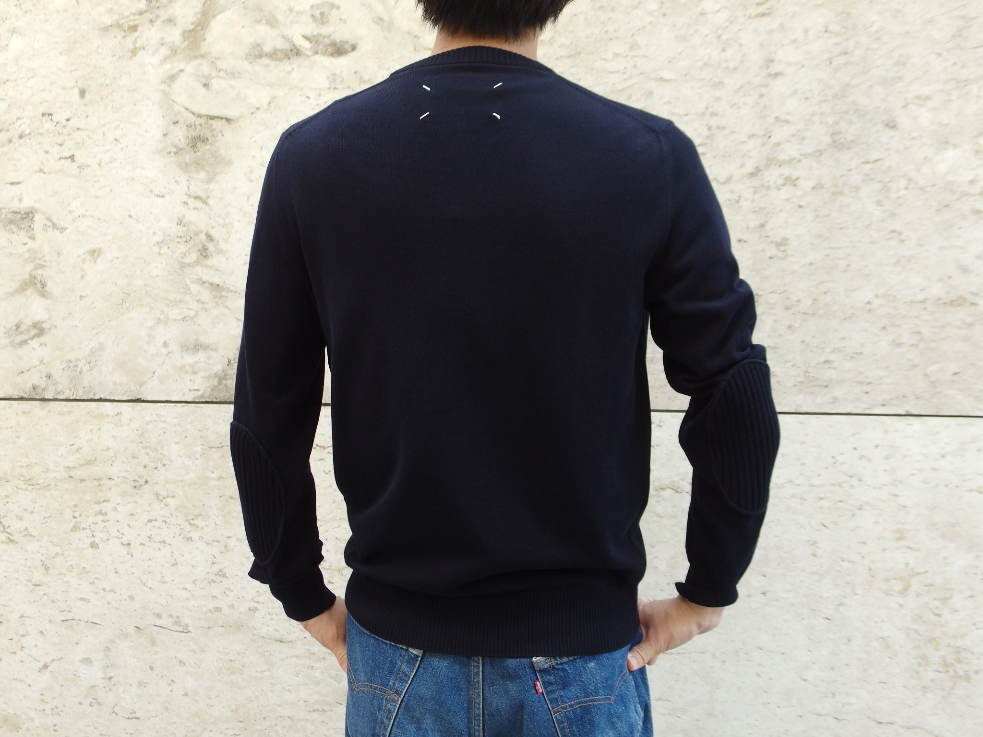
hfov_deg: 52.6
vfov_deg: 40.7
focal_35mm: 35
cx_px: 492
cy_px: 368
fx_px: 994
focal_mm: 7.5
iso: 320
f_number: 2.5
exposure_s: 1/60
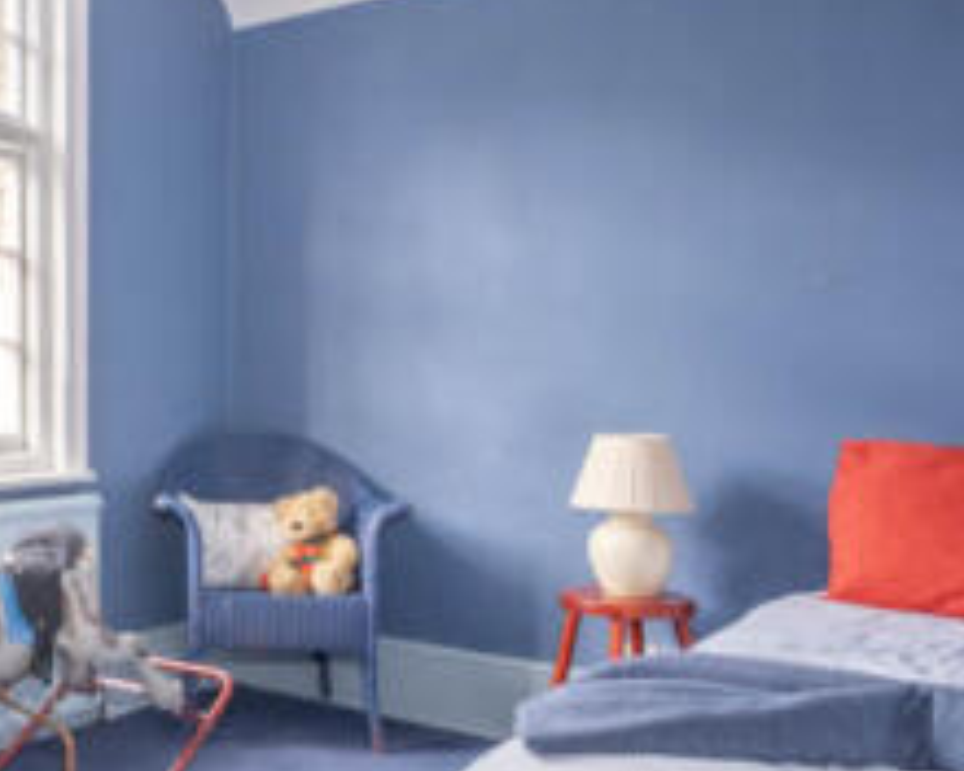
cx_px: -85
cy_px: 375
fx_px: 1198
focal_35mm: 42
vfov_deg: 35.7
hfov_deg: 37.1
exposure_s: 1/50
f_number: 5.6
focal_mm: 10
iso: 400
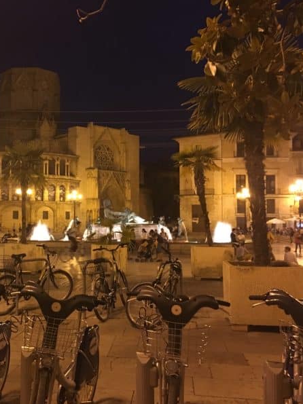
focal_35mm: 39
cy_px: 202
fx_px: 455
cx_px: 71
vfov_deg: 47.9
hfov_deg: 35.9
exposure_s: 1/17
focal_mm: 4.15
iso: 250
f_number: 2.2
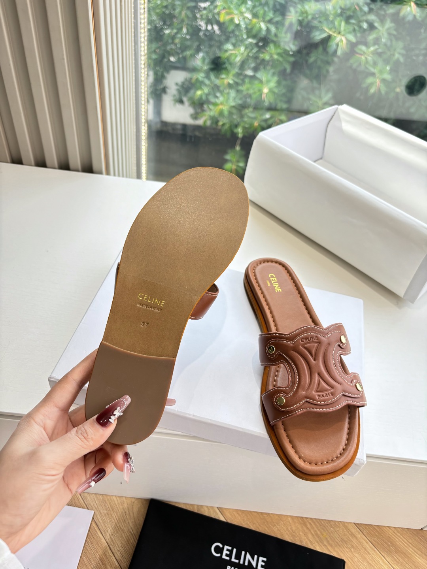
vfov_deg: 67.3
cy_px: 284
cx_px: 214
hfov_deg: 53.1
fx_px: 428
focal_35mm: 26
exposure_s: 1/315
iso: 50
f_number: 1.6
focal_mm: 5.96
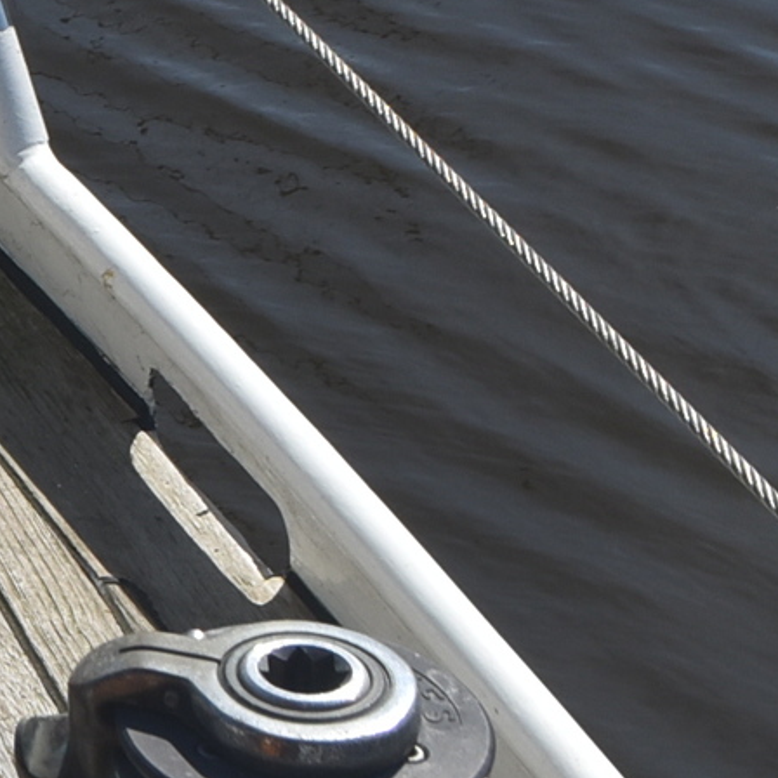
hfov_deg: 8.9
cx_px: -1334
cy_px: -201
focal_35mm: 171
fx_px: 4348
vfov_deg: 10.0
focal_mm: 24
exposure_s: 1/400
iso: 200
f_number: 10
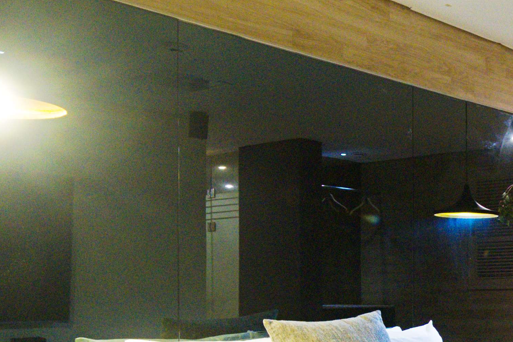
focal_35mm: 60
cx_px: 612
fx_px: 855
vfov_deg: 22.3
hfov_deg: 29.0
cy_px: 276
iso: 2000
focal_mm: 15
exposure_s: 1/13
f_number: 4
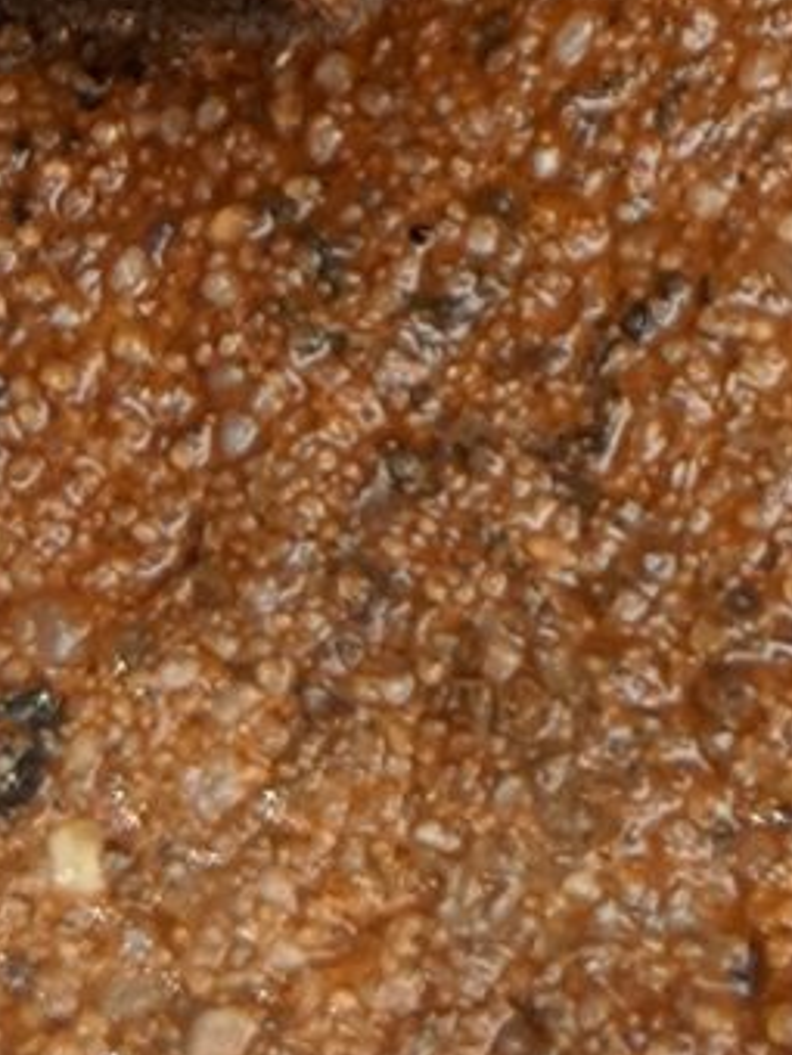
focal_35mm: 203
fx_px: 6193
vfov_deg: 8.6
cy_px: -1762
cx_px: 2000
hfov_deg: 6.9
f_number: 1.8
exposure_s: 1/477
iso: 42
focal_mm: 4.44
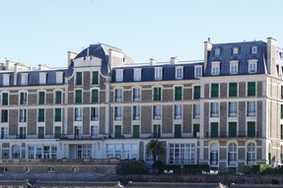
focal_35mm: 144
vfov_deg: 9.5
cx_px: 90
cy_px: 126
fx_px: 1131
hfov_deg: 14.2
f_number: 9
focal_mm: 60
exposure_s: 1/125
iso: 100
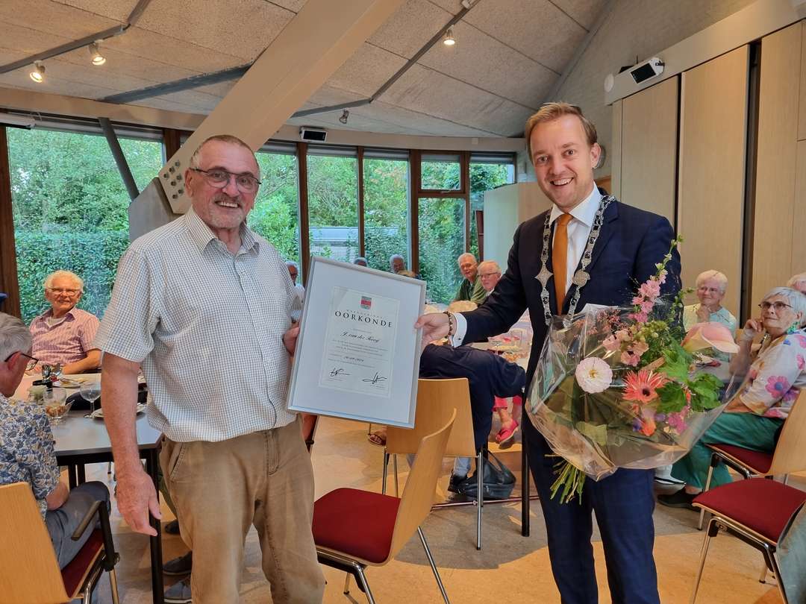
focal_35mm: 26
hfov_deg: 67.3
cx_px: 403
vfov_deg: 53.1
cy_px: 302
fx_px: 605
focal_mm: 5.4
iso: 200
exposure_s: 1/50
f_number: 1.8
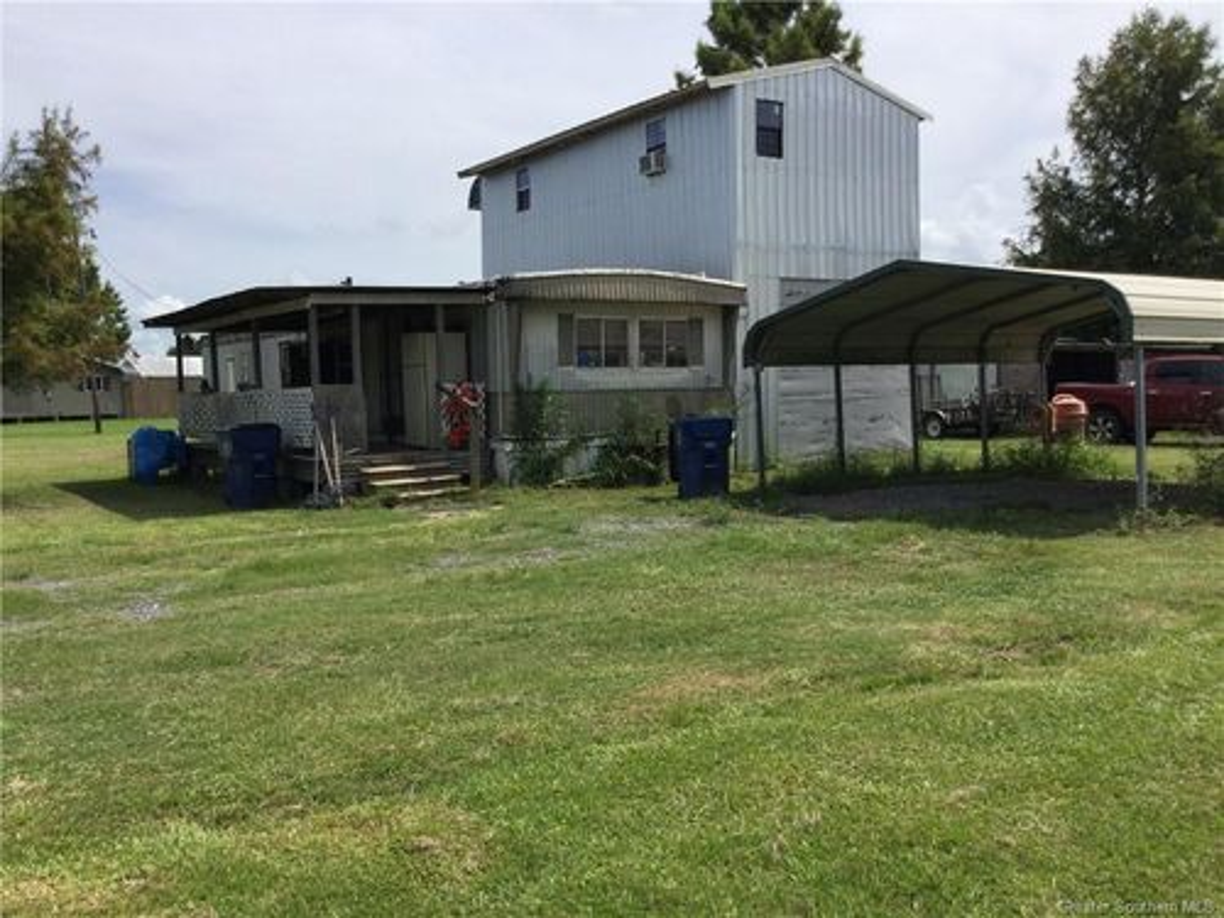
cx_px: 612
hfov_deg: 58.4
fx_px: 1096
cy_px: 459
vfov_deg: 45.4
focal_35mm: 31
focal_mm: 3.3
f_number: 2.4
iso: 25
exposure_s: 1/1852
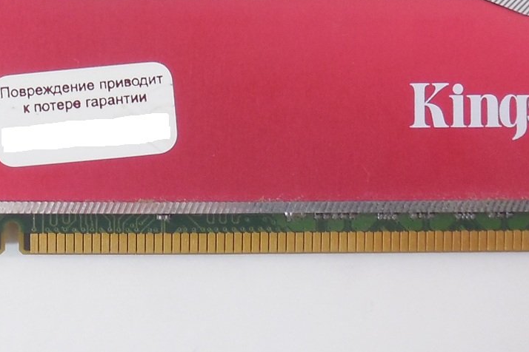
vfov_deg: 15.5
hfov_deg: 23.1
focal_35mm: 86
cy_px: -19
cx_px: 70
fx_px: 1264
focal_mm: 4.6
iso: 125
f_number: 3.5
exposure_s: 1/30
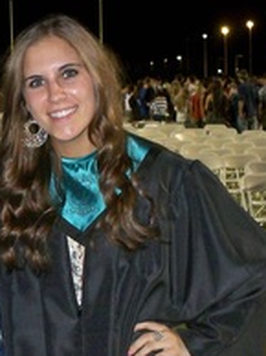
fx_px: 1119
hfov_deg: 13.4
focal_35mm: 109
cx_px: 11
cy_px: 319
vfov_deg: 17.8
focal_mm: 7.8
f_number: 3.5
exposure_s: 1/30
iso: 200
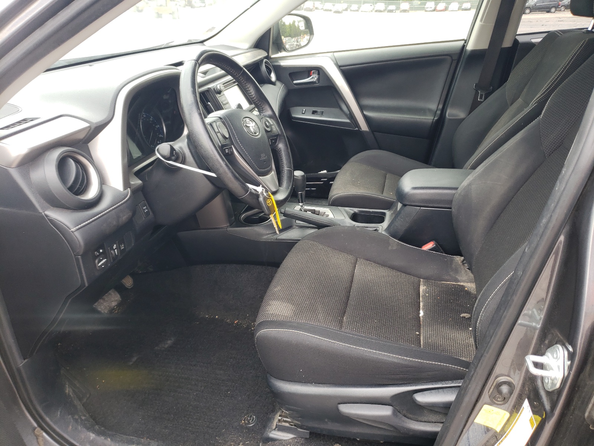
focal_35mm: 26
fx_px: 446
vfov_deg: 53.1
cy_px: 223
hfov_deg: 67.3
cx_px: 297
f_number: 1.5
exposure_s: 1/139
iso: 50
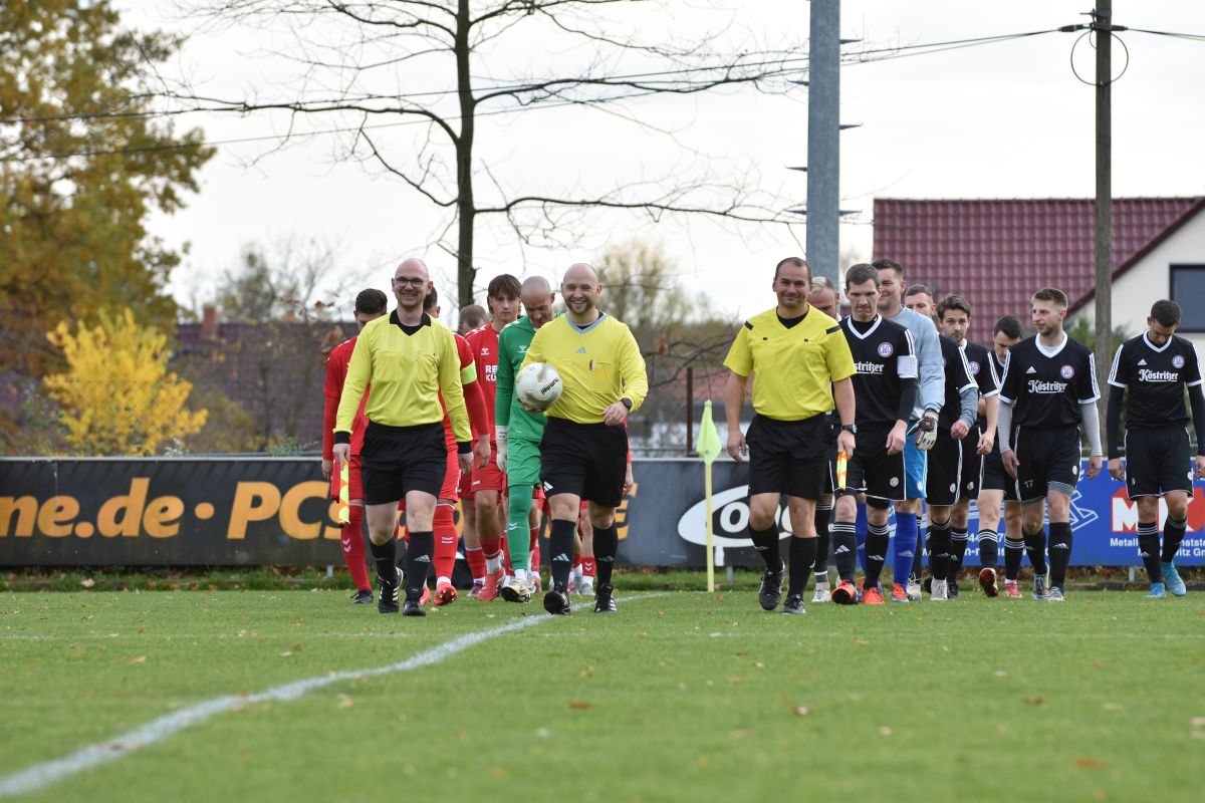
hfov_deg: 9.8
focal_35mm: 210
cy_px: 402
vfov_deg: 6.5
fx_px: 7029
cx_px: 602
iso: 400
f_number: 5
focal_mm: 140
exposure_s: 1/1250
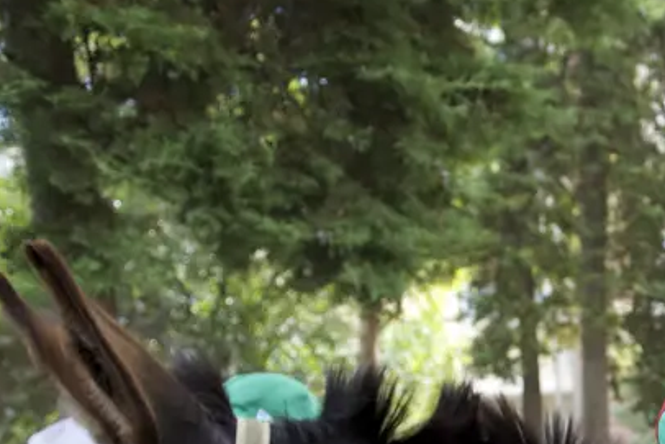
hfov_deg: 24.7
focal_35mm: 71
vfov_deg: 18.0
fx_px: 1312
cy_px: 568
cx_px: 871
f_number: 4
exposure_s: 1/160
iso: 160
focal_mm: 24
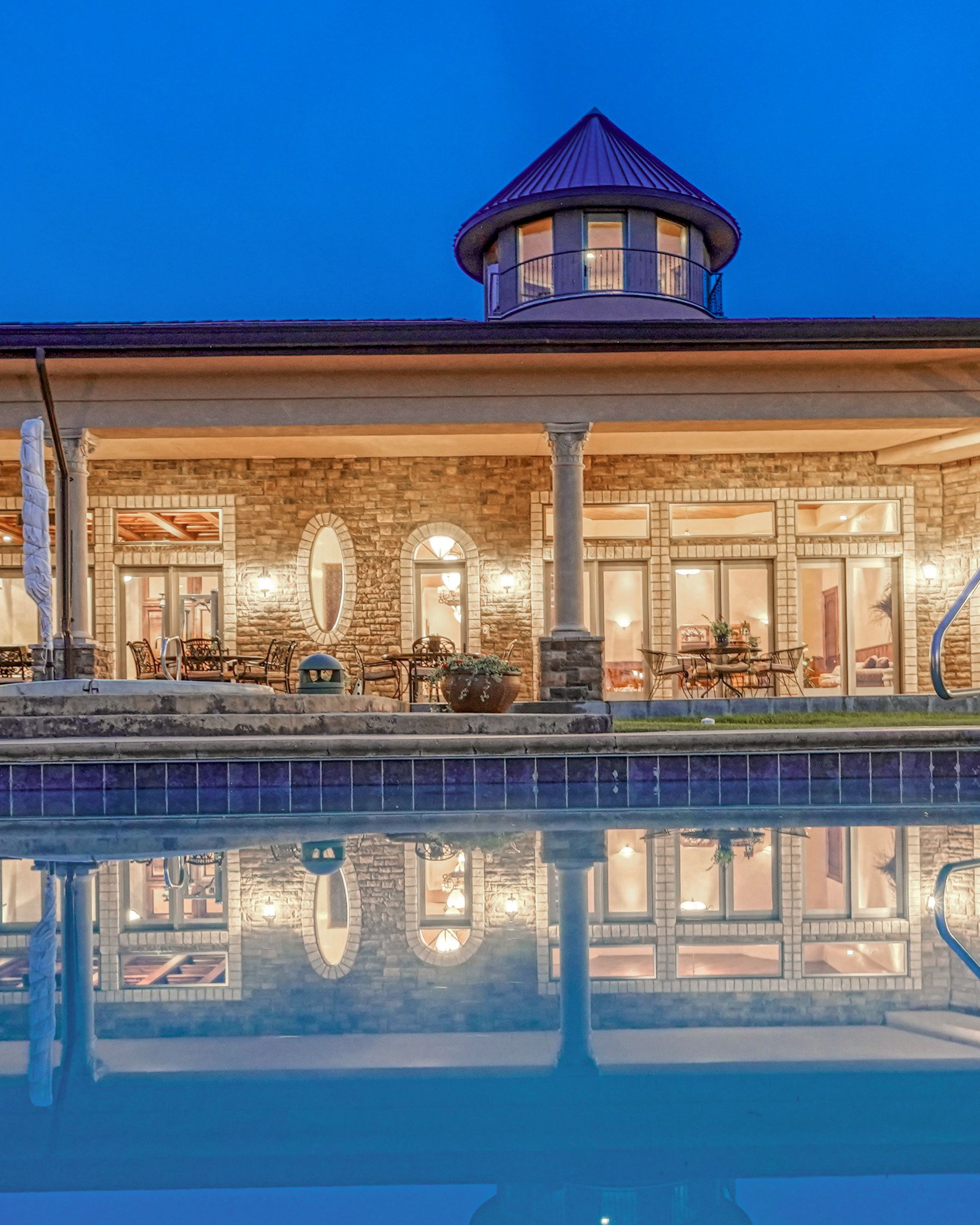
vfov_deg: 54.9
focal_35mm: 32
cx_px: 497
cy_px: 783
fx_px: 1160
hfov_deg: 45.8
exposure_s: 1.6
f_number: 6.3
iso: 1600
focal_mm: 14
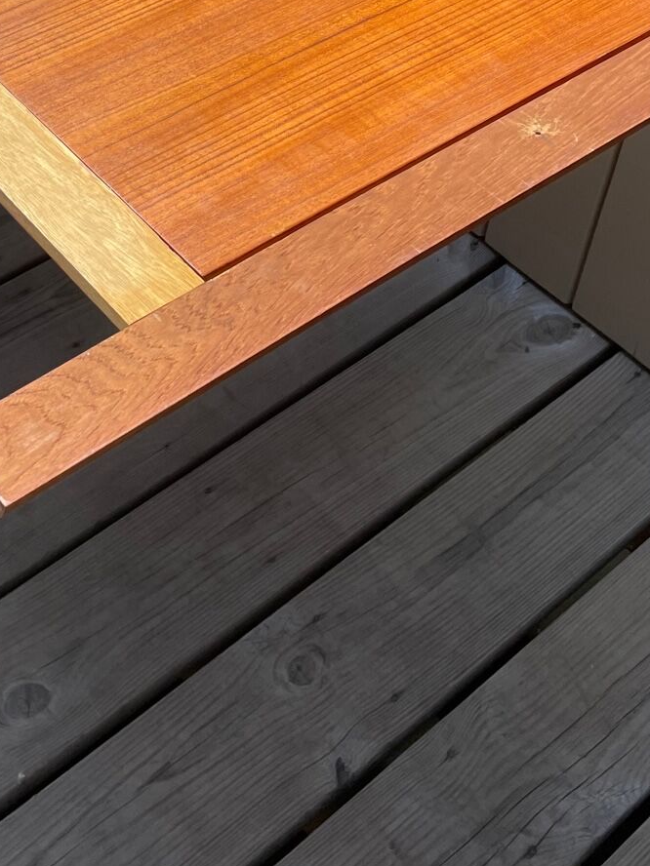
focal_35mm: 59
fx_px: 1477
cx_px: 68
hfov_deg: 24.1
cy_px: -72
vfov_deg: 29.6
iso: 32
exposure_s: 1/2174
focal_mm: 4.2
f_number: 1.6
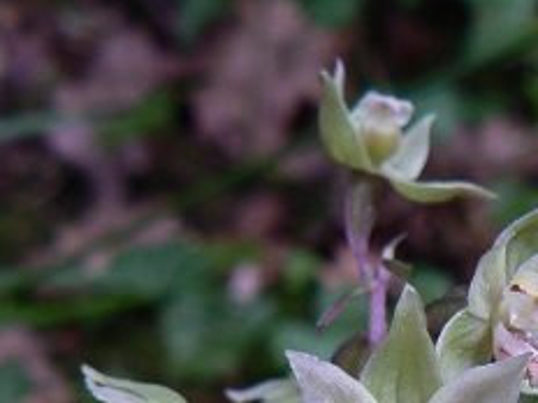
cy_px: 519
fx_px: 1445
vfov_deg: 15.2
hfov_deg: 20.9
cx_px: 417
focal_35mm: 93
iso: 125
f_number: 2.8
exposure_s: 1/30
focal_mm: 6
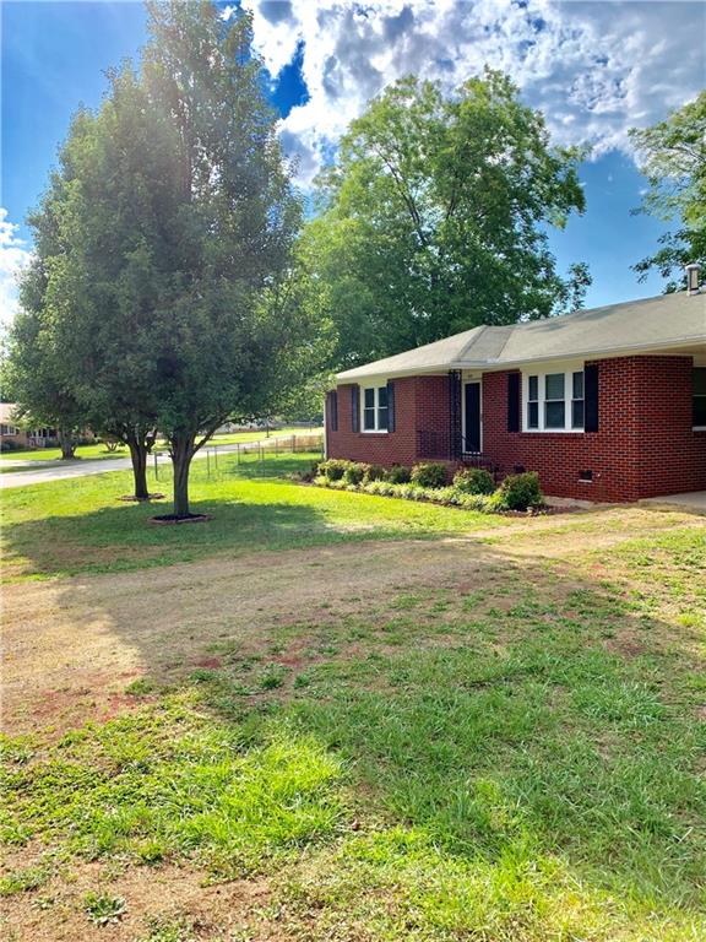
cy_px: 471
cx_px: 353
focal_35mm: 26
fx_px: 707
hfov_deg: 53.1
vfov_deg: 67.3
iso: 25
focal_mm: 4.25
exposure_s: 1/1190
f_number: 1.8
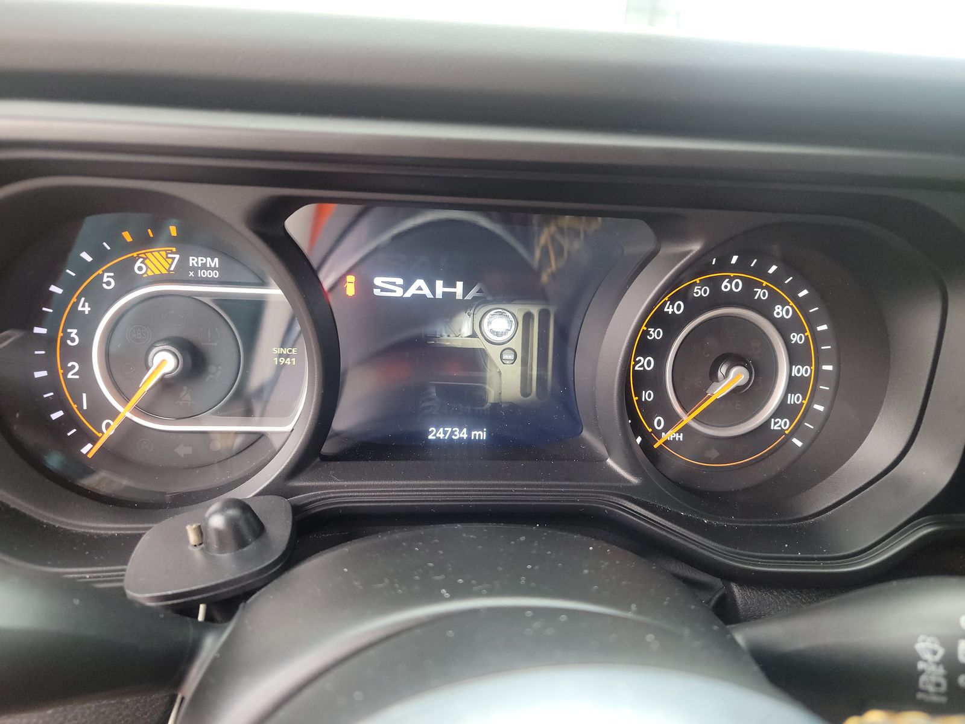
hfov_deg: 71.6
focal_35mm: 24
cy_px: 362
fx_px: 669
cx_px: 482
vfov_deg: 56.8
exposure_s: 1/59
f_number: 1.8
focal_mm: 6.7
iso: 575
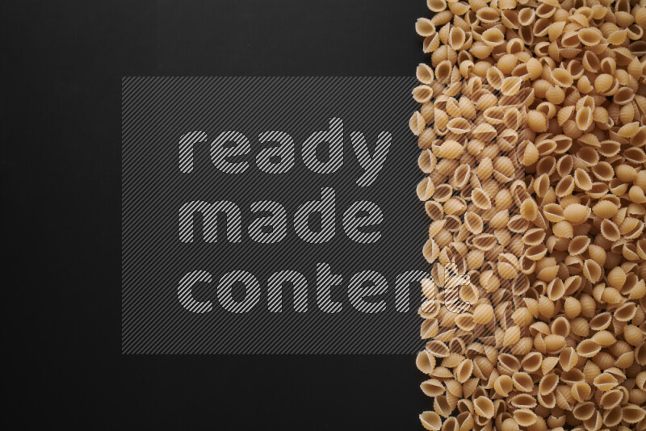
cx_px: 323
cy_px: 216
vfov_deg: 27.0
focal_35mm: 50
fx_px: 897
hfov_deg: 39.6
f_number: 8
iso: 160
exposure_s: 1/100
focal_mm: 50
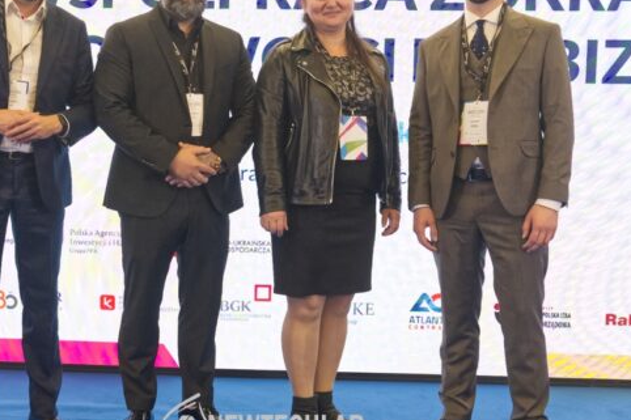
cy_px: 167
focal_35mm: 43
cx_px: 262
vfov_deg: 31.1
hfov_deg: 45.3
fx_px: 753
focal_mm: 18
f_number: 4.5
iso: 1600
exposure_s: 1/160
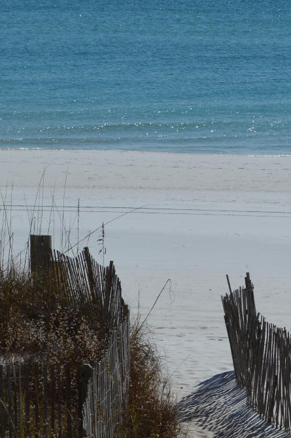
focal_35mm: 206
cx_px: 349
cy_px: 246
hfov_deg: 6.6
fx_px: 2504
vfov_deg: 10.0
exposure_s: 1/400
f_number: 10
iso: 100
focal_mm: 46
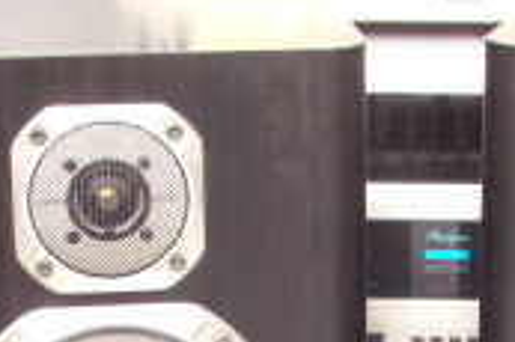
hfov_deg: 14.0
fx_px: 2087
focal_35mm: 146
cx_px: 450
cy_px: 535
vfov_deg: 9.1
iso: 200
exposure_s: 1/5
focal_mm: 6.3
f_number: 3.4
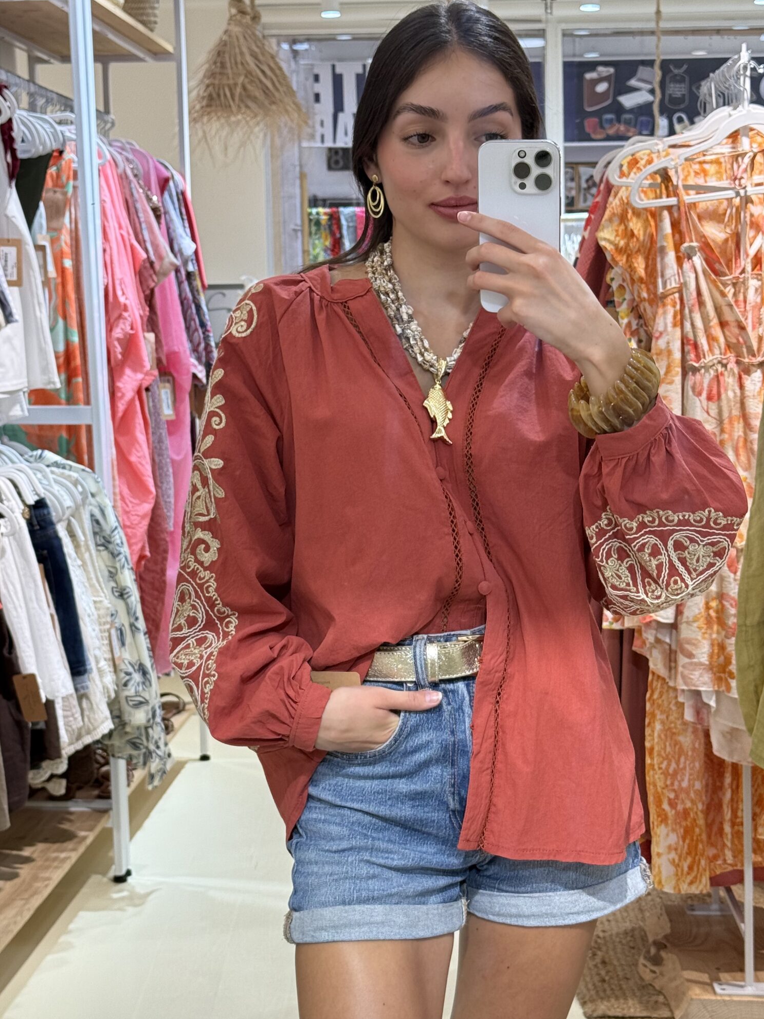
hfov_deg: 23.6
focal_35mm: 62
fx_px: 1825
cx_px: 337
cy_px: 557
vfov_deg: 31.2
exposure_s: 1/173
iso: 50
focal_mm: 6.76
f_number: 1.78
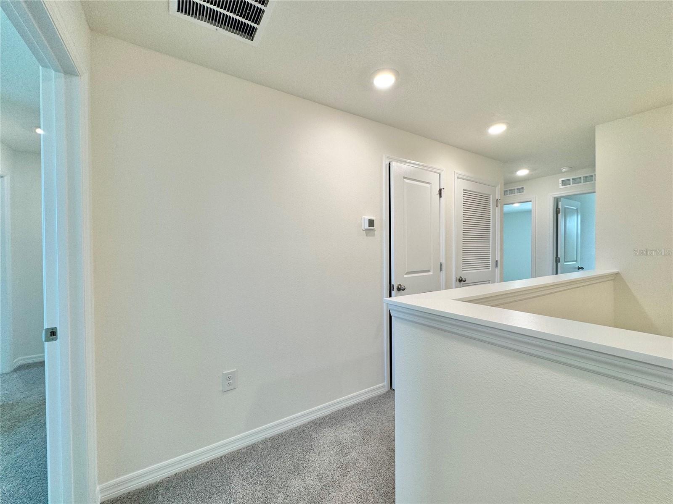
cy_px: 252
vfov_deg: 85.7
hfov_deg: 102.1
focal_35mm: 14
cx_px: 336
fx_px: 272
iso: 125
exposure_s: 1/120
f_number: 2.2
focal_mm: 2.22
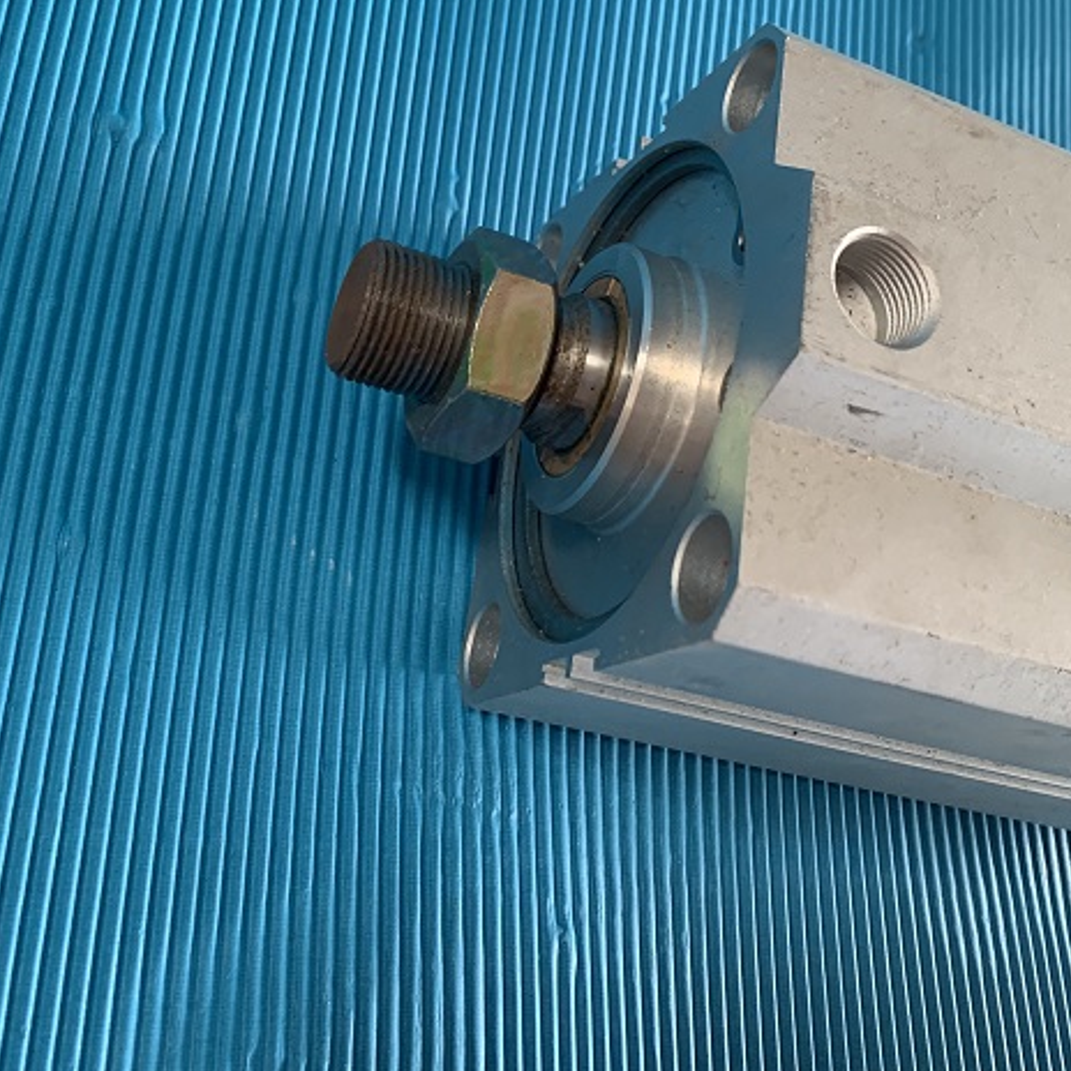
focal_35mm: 40
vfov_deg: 41.1
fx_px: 1400
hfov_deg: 41.8
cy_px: 324
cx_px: 606
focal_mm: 4.25
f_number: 1.8
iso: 160
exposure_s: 1/60
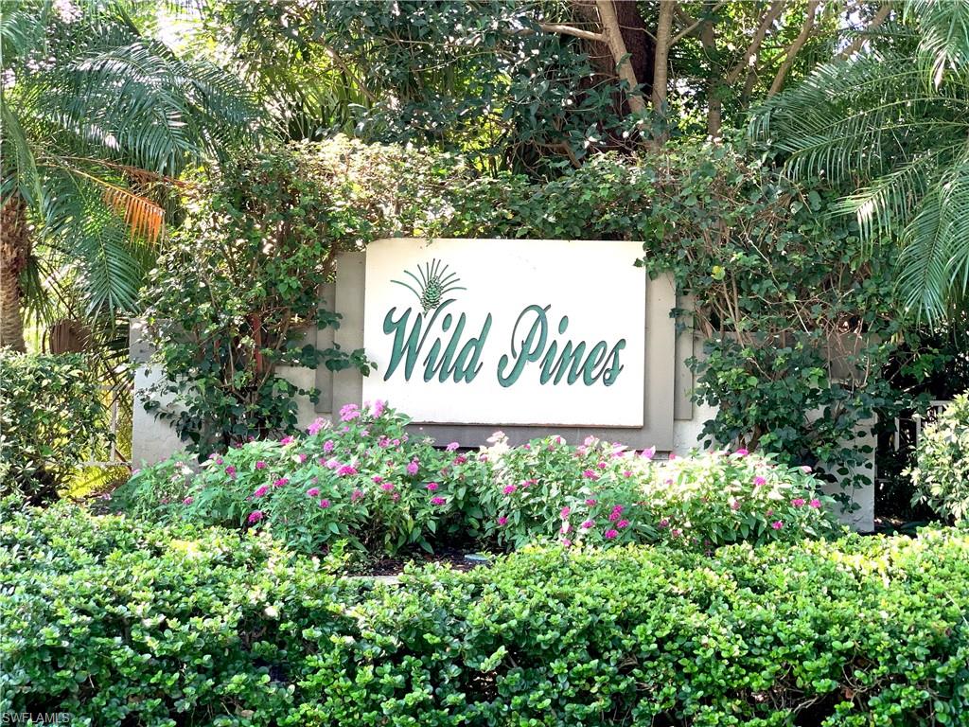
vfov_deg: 28.0
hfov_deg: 36.8
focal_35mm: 52
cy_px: 364
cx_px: 484
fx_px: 1456
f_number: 2.4
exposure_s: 1/122
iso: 40
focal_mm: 6
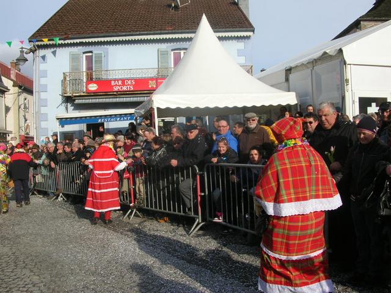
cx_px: 196
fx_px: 395
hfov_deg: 52.6
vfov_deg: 40.7
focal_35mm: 35
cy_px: 146
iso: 50
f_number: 5.6
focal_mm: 5.8
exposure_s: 1/335
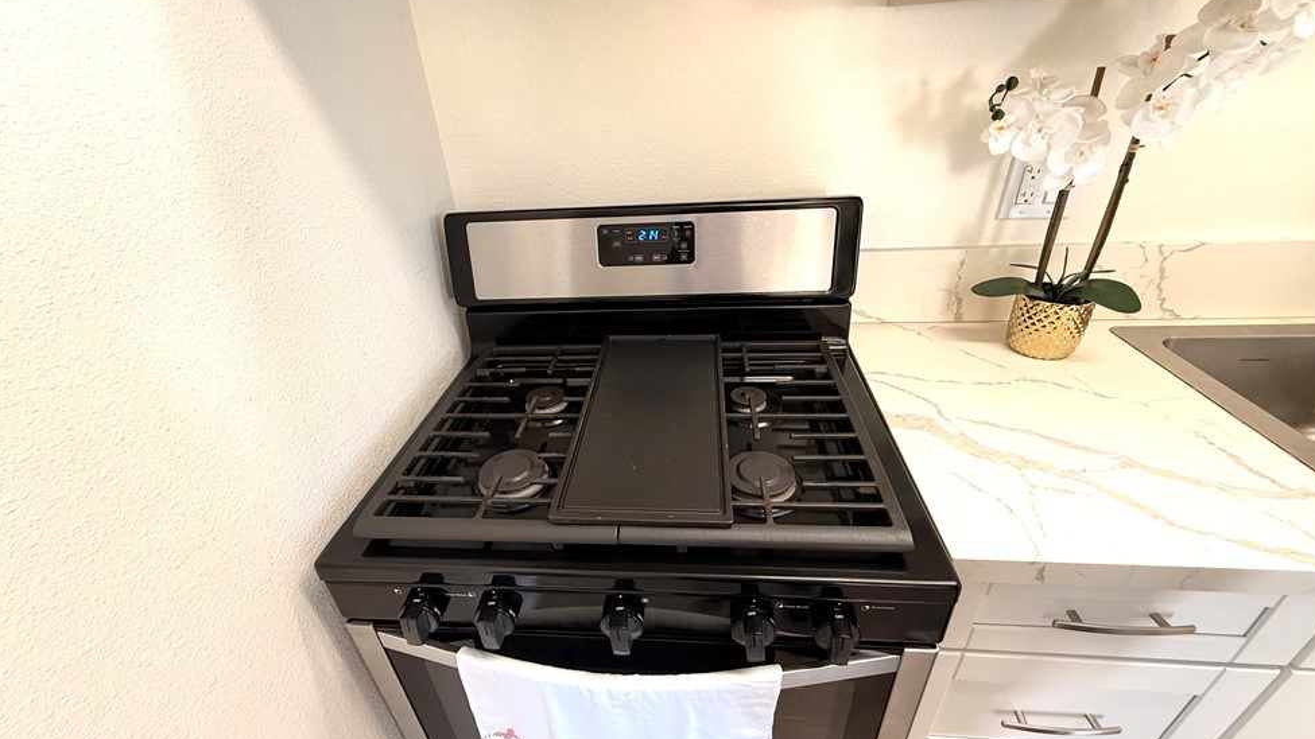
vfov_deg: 67.0
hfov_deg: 99.4
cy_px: 390
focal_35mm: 16
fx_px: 558
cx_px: 644
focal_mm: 2.22
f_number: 2.2
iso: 250
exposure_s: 1/120
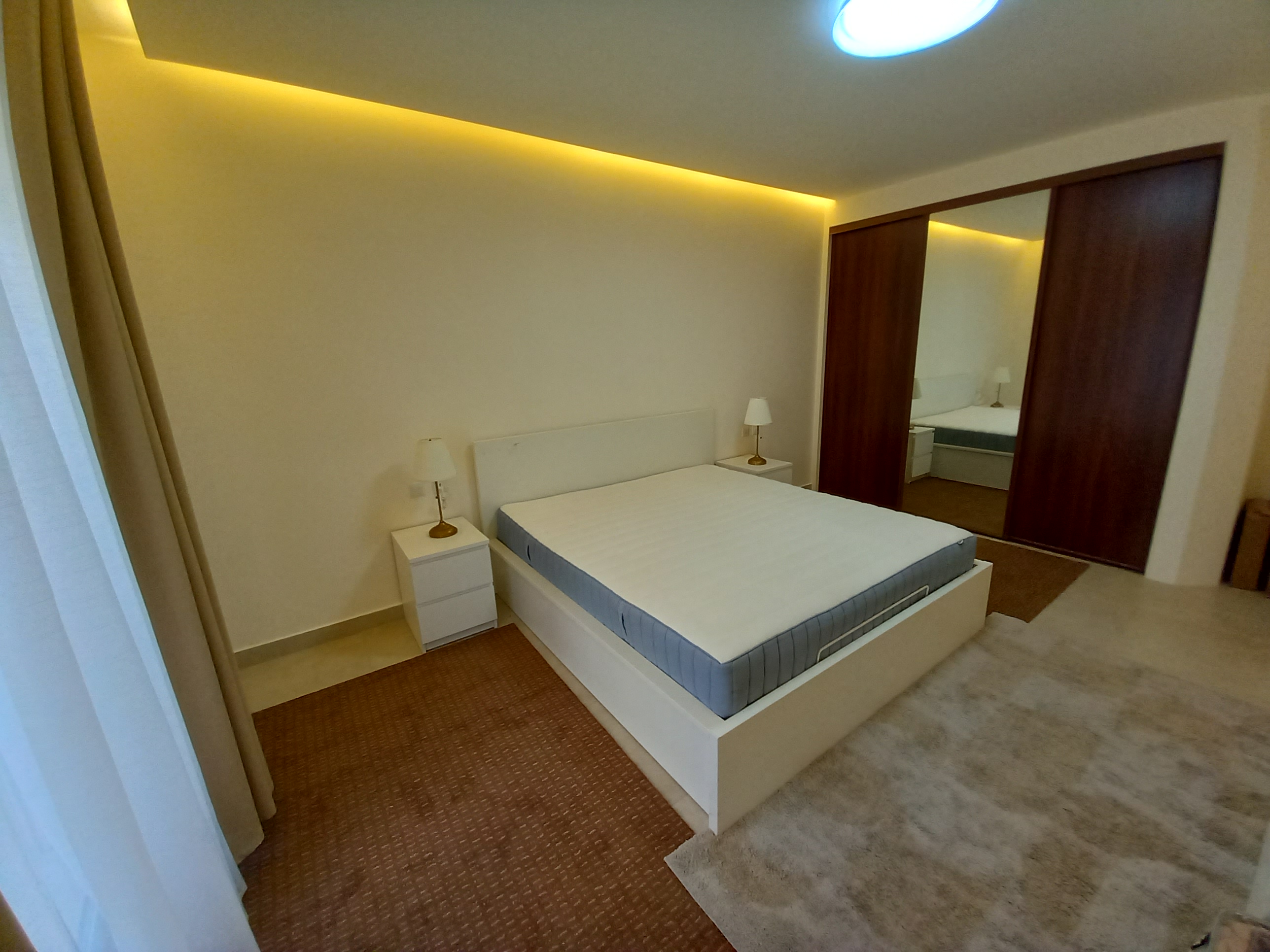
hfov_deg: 106.2
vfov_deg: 89.9
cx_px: 635
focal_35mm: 13
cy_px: 476
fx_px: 477
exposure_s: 1/50
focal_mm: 1.13
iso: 80
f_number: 2.2
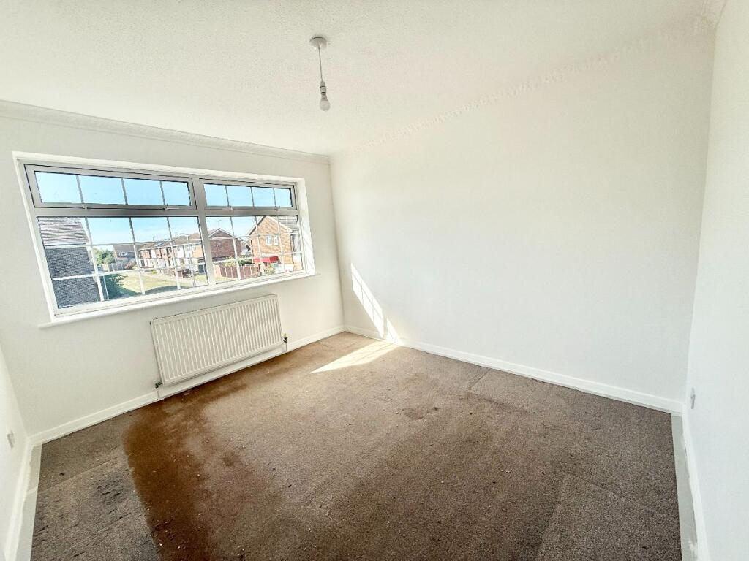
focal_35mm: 14
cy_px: 280
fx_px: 303
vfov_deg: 85.7
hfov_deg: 102.1
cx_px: 374
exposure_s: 1/658
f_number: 2.2
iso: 50
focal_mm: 2.22
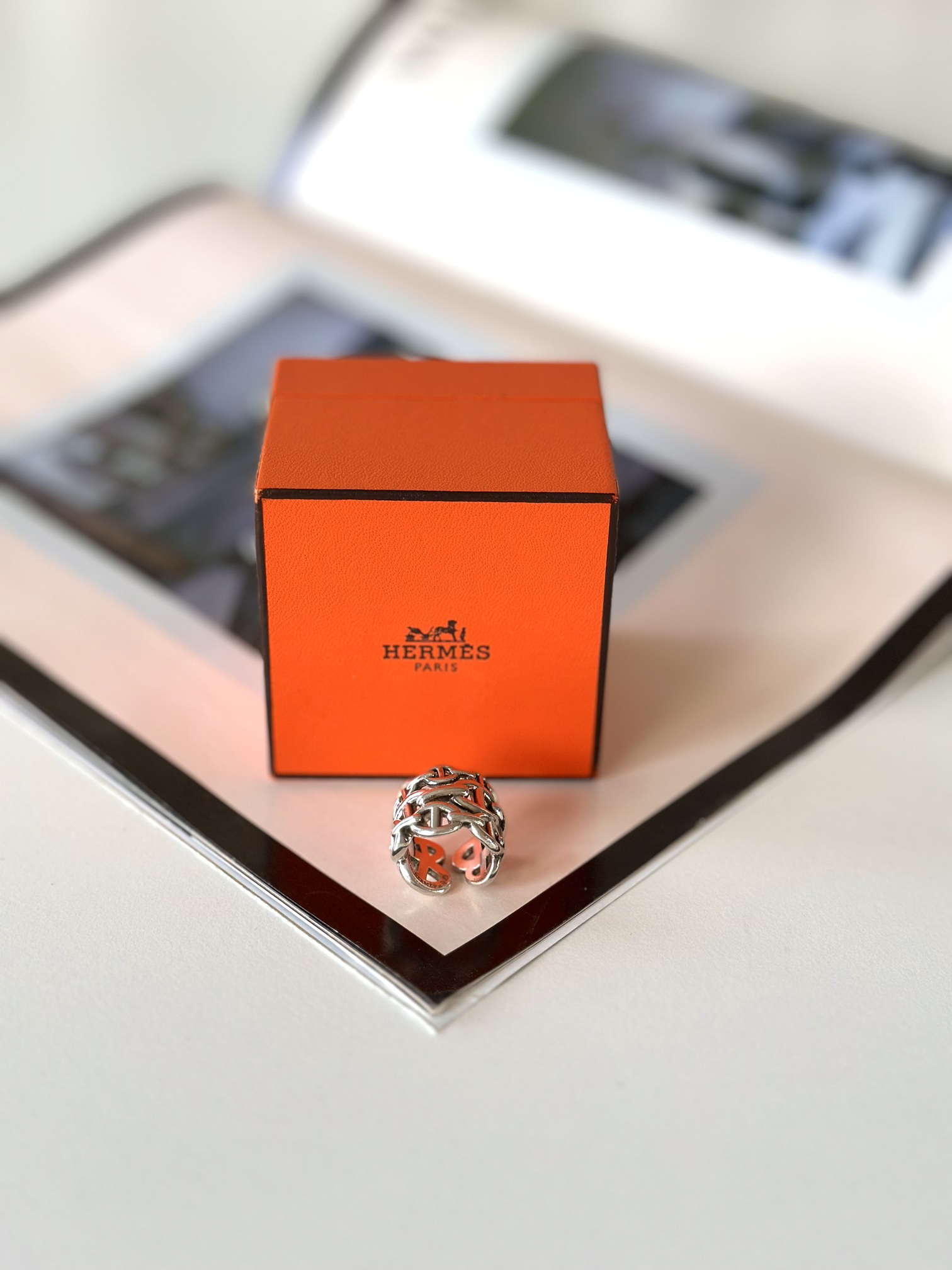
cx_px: 476
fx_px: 1760
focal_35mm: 48
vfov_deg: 39.7
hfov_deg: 30.3
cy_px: 635
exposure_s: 1/100
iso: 100
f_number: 1.78
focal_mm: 6.86
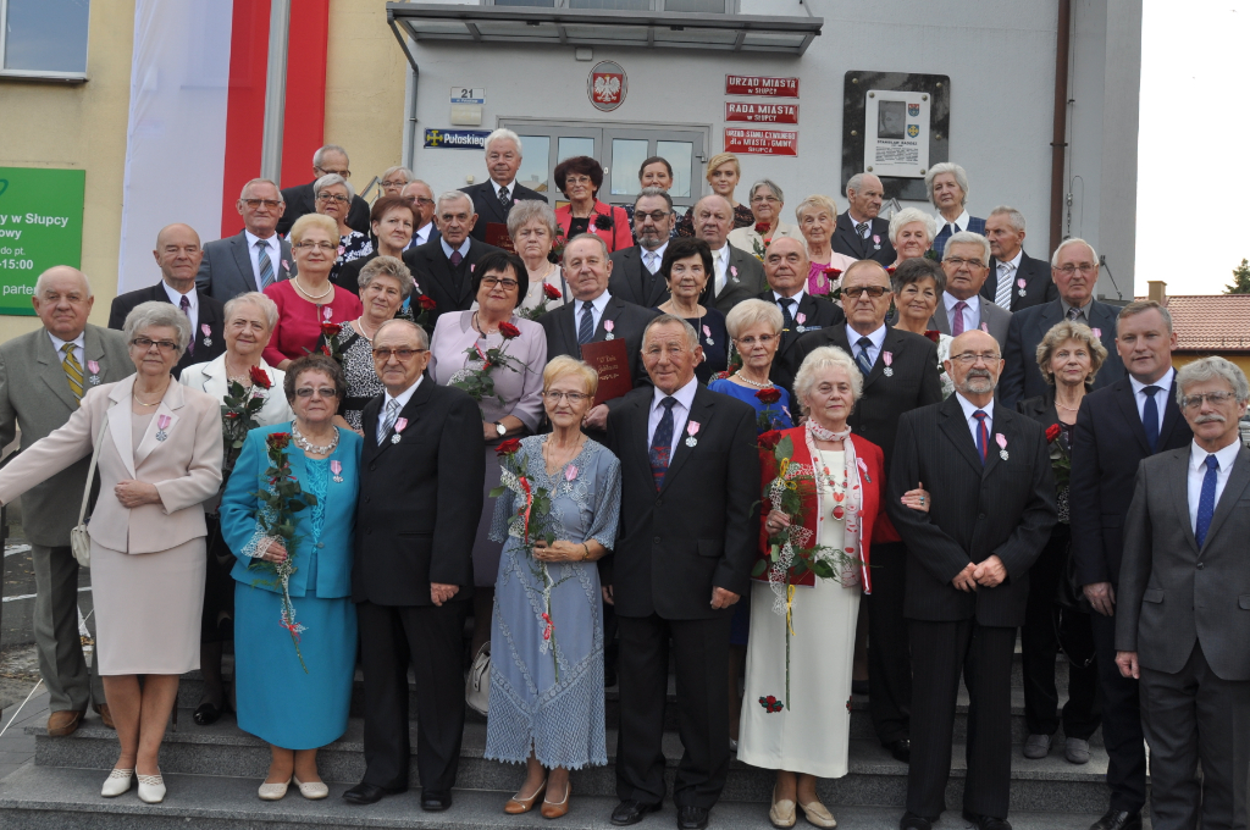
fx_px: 1144
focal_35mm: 33
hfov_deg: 57.3
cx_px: 625
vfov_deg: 39.9
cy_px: 415
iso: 200
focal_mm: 22
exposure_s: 1/160
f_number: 6.3
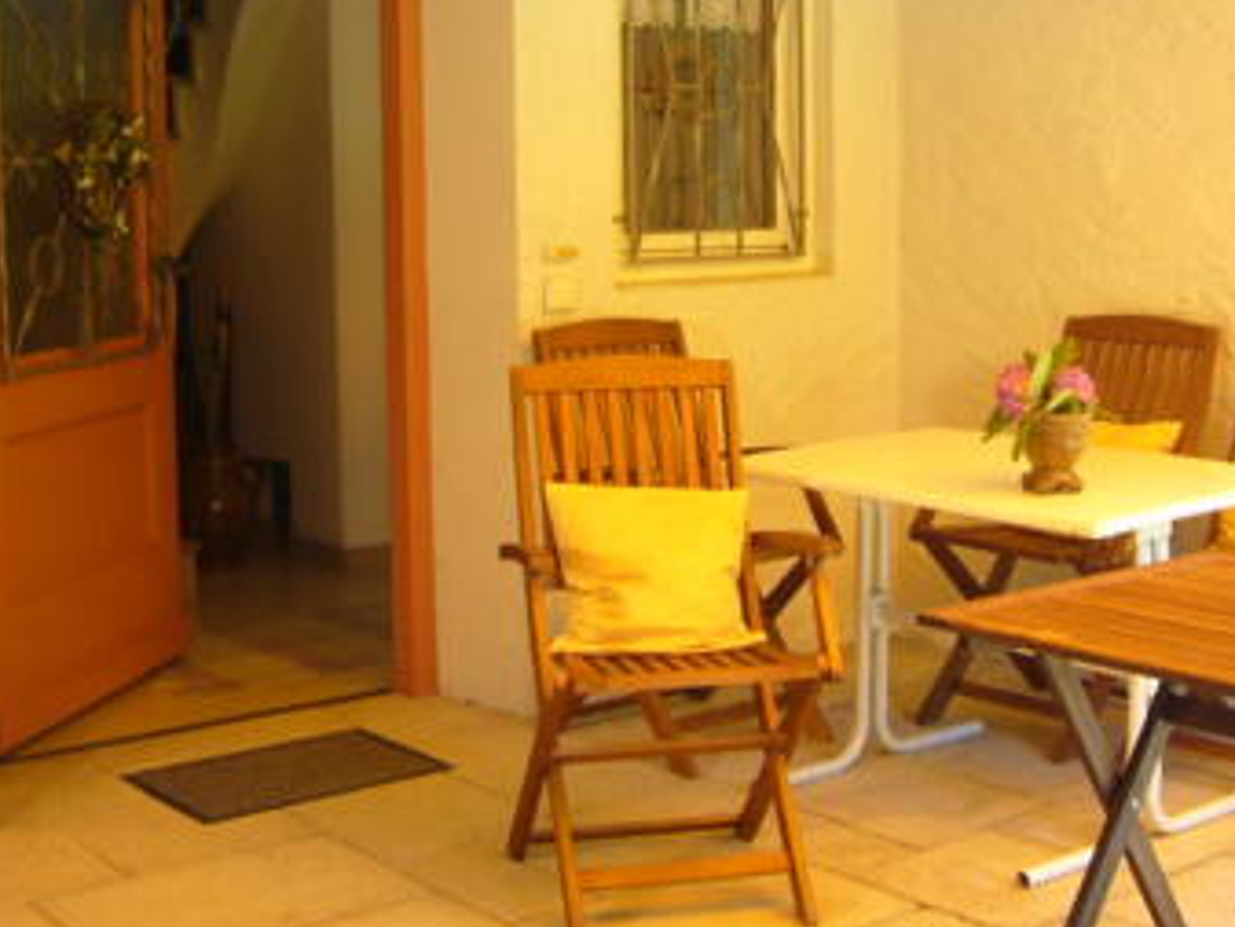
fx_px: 1927
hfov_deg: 35.5
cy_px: 388
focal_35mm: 54
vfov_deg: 27.0
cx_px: 632
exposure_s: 1/80
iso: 80
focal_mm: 4.6
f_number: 2.8
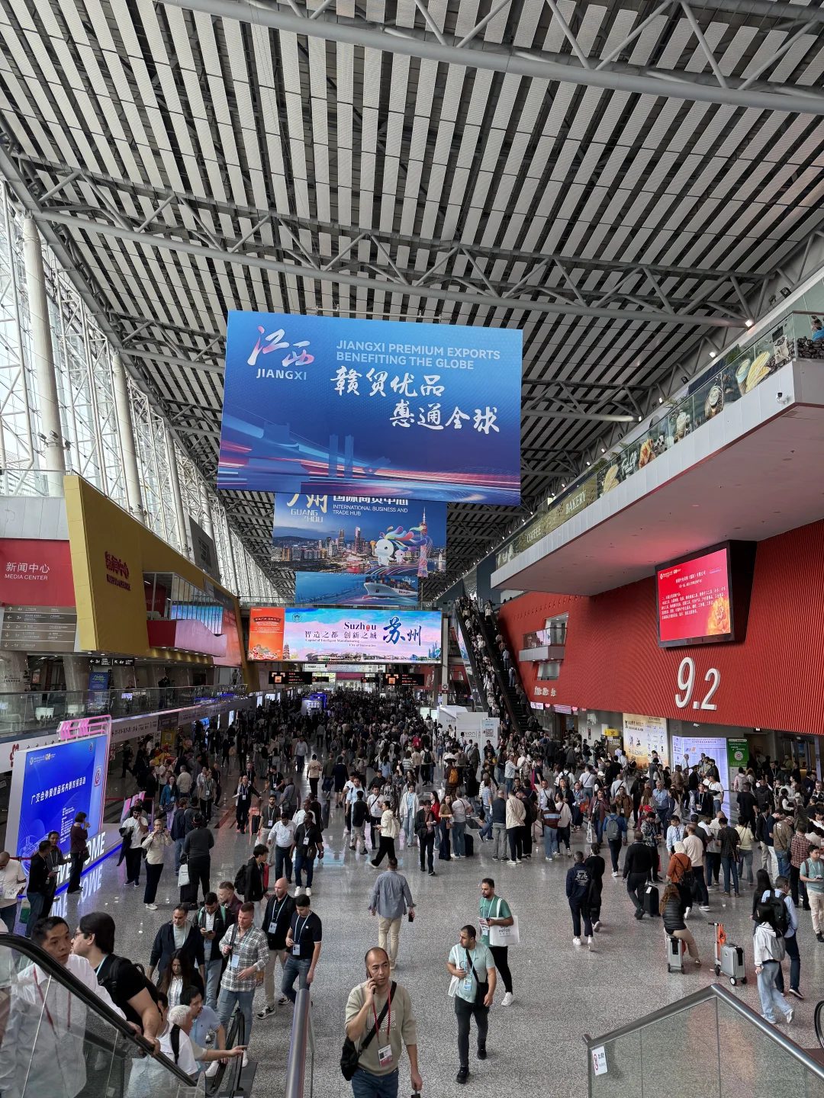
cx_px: 412
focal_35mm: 24
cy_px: 549
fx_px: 762
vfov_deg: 71.6
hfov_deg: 56.8
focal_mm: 6.76
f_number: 1.78
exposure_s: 1/229
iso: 100
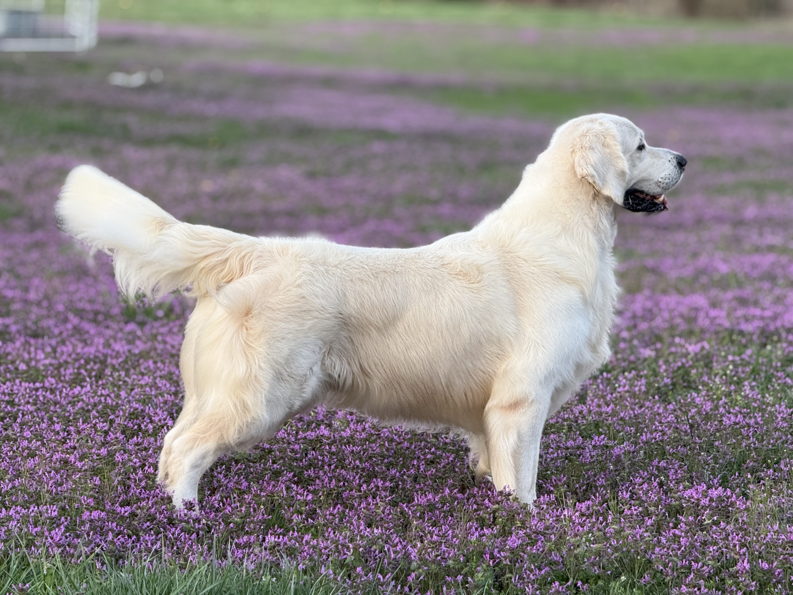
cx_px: 396
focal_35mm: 120
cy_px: 298
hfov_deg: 16.4
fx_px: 2749
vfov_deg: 12.3
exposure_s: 1/99
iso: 160
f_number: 2.8
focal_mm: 15.66
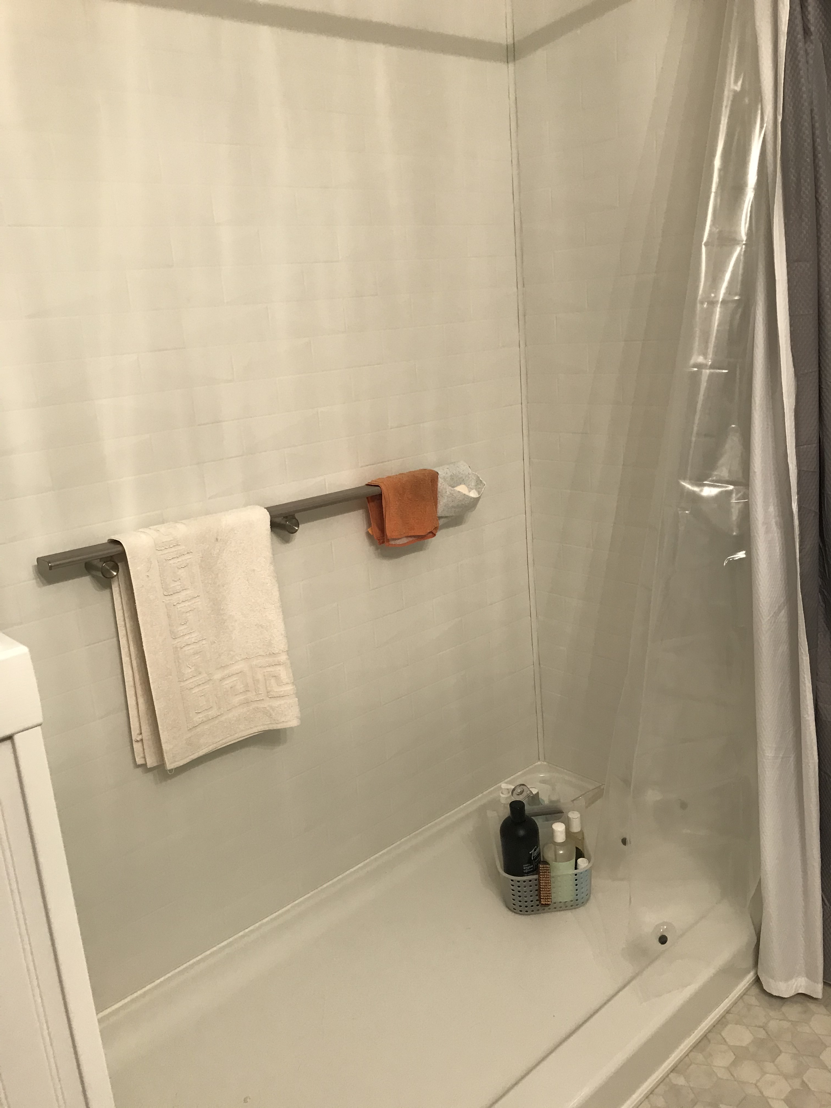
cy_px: 554
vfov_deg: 63.4
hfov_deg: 49.7
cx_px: 416
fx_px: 896
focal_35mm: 28
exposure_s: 1/24
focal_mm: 3.99
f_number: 1.8
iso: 40
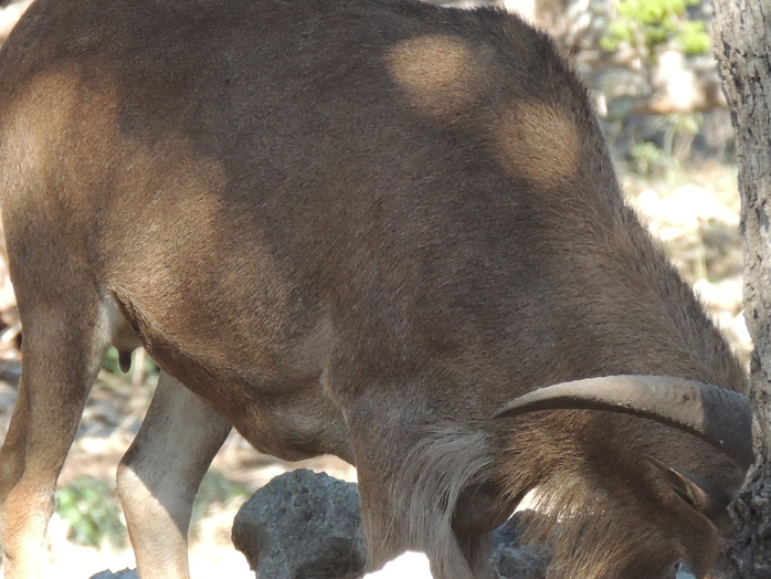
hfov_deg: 2.7
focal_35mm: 733
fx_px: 16332
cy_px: 286
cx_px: 276
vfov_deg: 2.0
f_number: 4.8
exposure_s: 1/250
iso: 360
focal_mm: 71.3
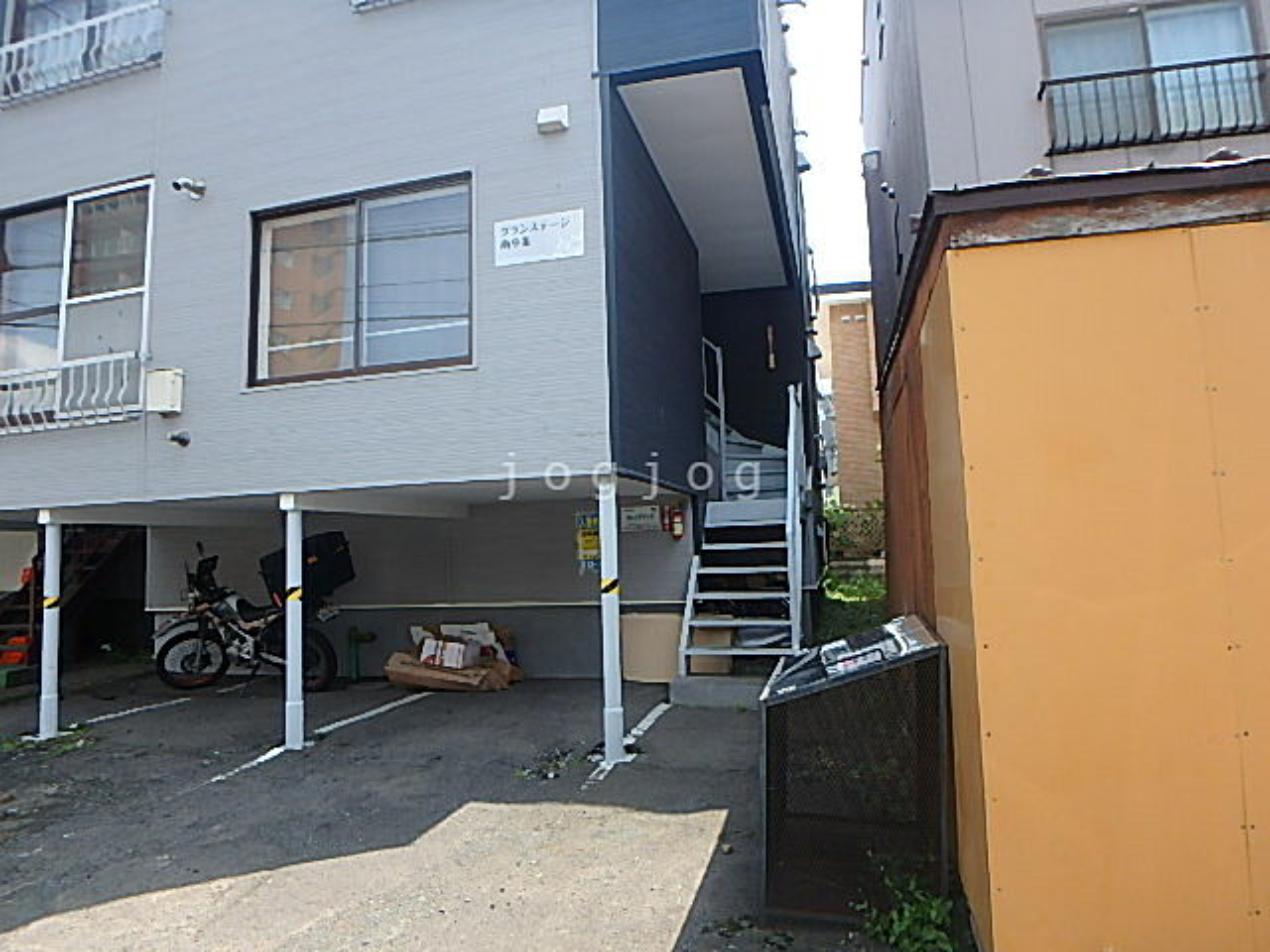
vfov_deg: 63.4
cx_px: 635
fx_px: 770
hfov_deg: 79.0
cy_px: 476
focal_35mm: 21
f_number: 3.5
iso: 125
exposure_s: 1/320
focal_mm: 3.7
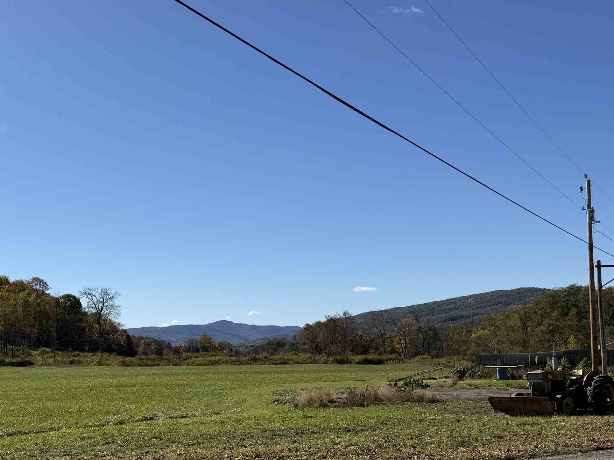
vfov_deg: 33.8
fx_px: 745
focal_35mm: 42
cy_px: 335
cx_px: 131
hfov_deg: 42.9
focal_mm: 6.76
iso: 80
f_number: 1.78
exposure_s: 1/8130
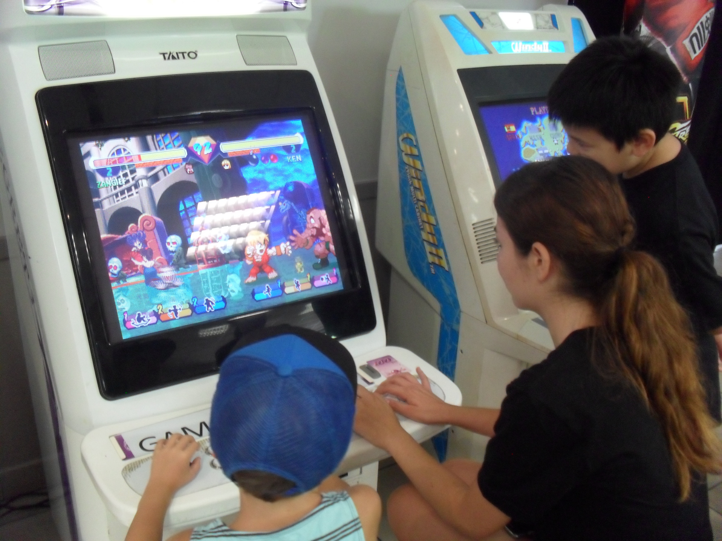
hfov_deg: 52.6
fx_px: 730
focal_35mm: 35
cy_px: 270
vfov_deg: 40.7
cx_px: 361
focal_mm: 6.3
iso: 400
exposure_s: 1/15
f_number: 3.2
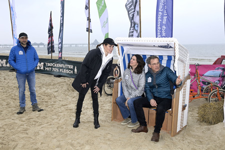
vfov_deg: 36.8
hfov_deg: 53.2
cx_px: 112
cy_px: 75
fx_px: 225
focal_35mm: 36
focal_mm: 36
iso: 640
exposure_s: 1/250
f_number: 9
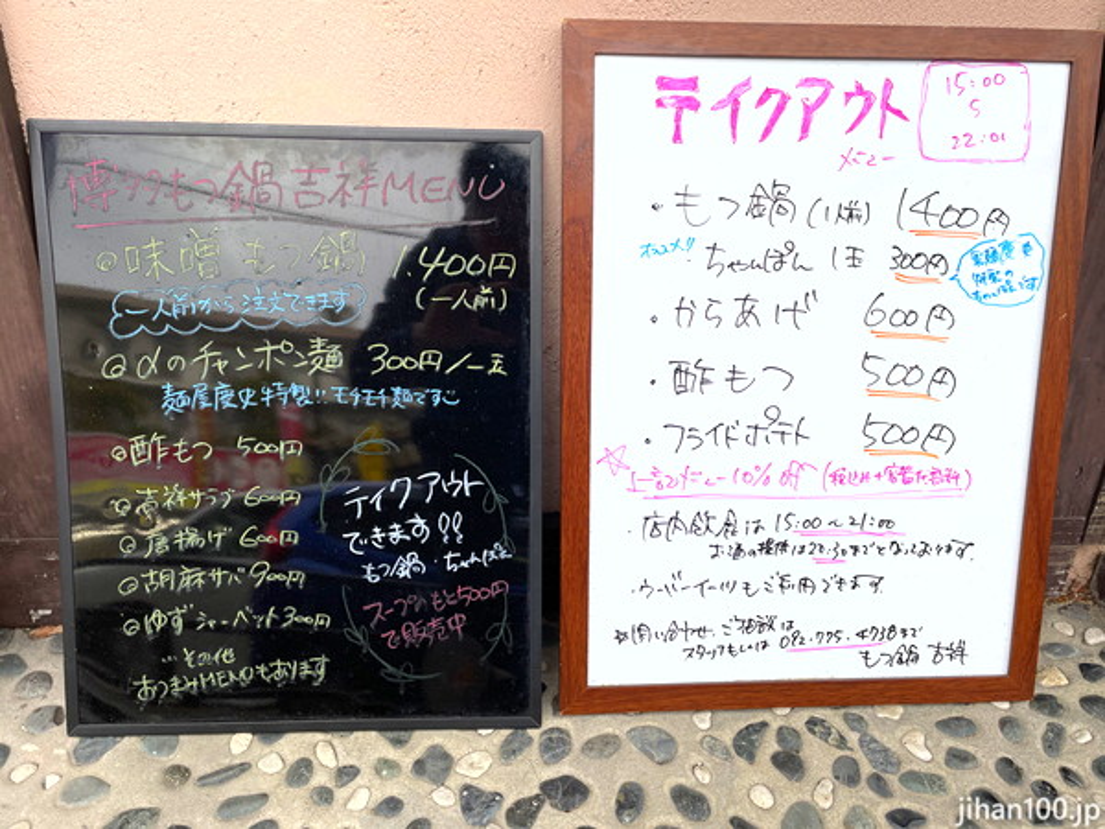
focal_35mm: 26
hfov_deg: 67.3
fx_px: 830
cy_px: 414
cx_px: 552
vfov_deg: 53.1
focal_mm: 4.2
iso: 32
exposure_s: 1/244
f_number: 1.6
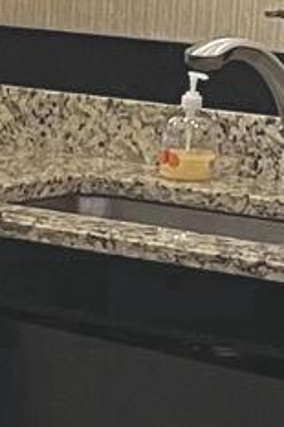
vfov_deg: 8.6
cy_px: 319
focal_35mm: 238
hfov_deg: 5.6
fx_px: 2820
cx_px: -361
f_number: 1.5
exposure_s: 1/60
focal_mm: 5.7
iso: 125
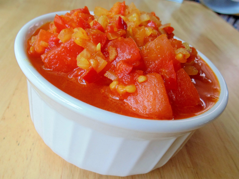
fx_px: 152
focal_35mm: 22
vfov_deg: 61.1
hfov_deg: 76.4
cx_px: 120
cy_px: 90
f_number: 3.1
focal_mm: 4
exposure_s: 1/30
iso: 80
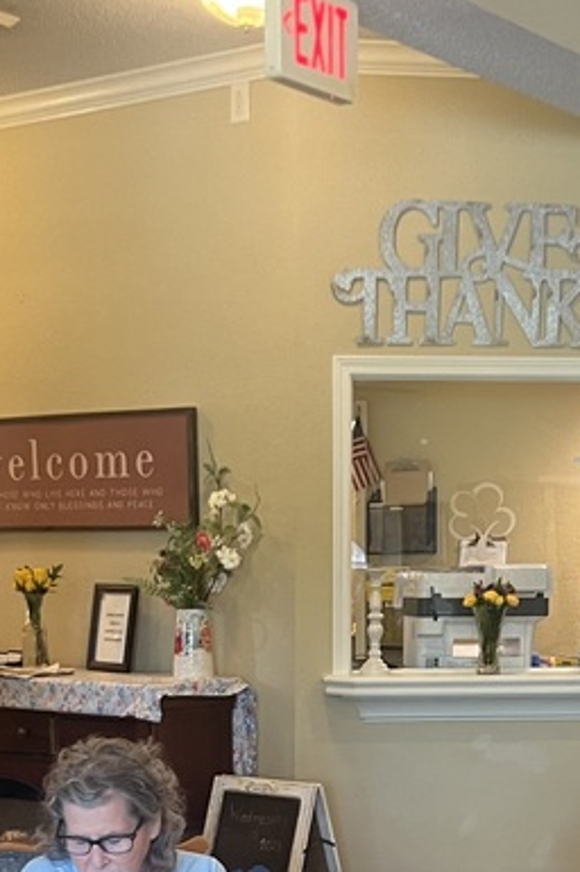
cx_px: 315
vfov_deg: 26.7
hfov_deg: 18.9
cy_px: 852
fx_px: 1743
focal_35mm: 72
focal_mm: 5.7
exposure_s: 1/60
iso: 200
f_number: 1.5
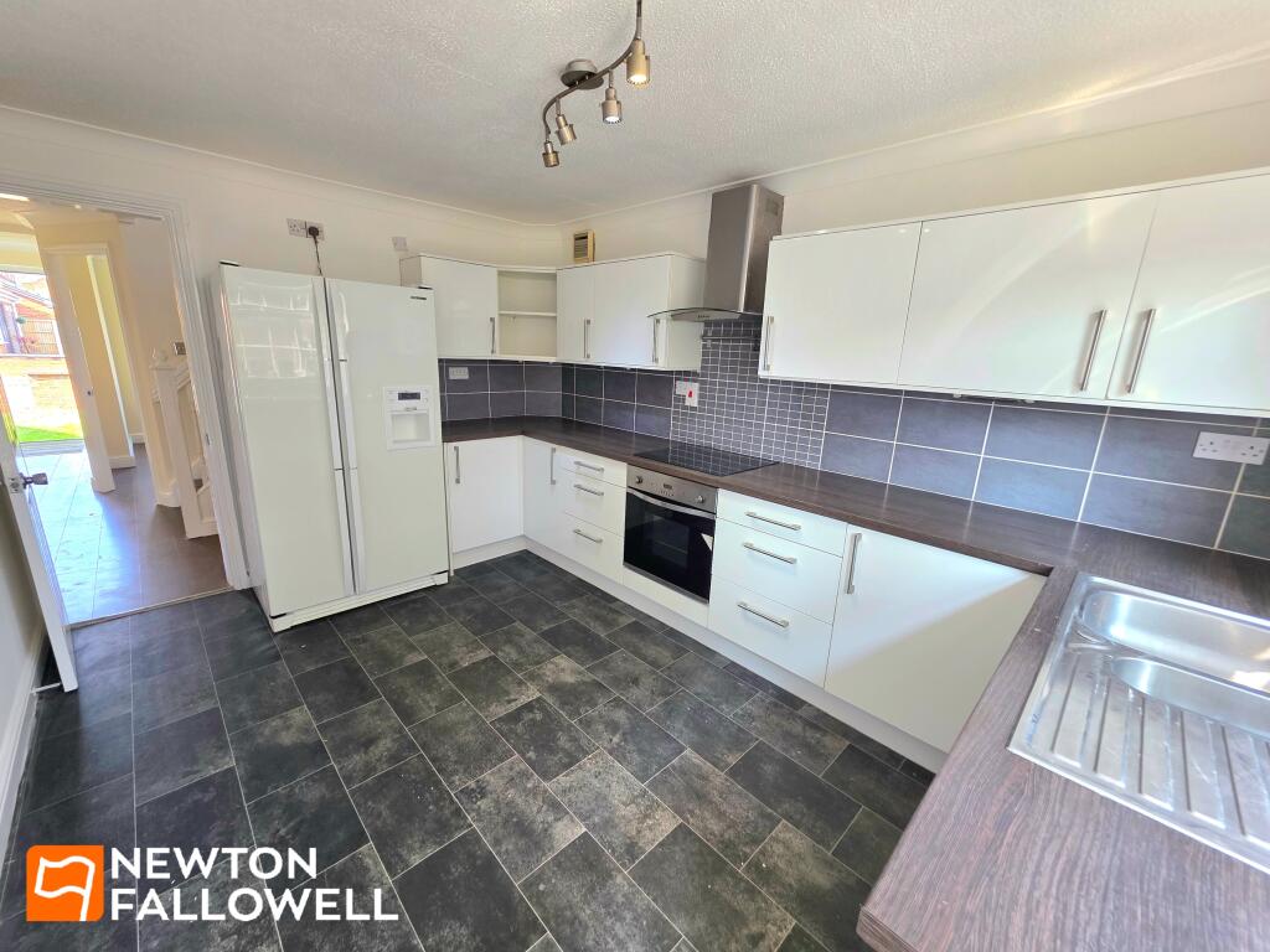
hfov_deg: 106.2
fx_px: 477
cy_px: 476
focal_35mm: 13
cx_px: 635
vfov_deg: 89.9
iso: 100
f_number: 1.9
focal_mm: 2.2
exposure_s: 1/101
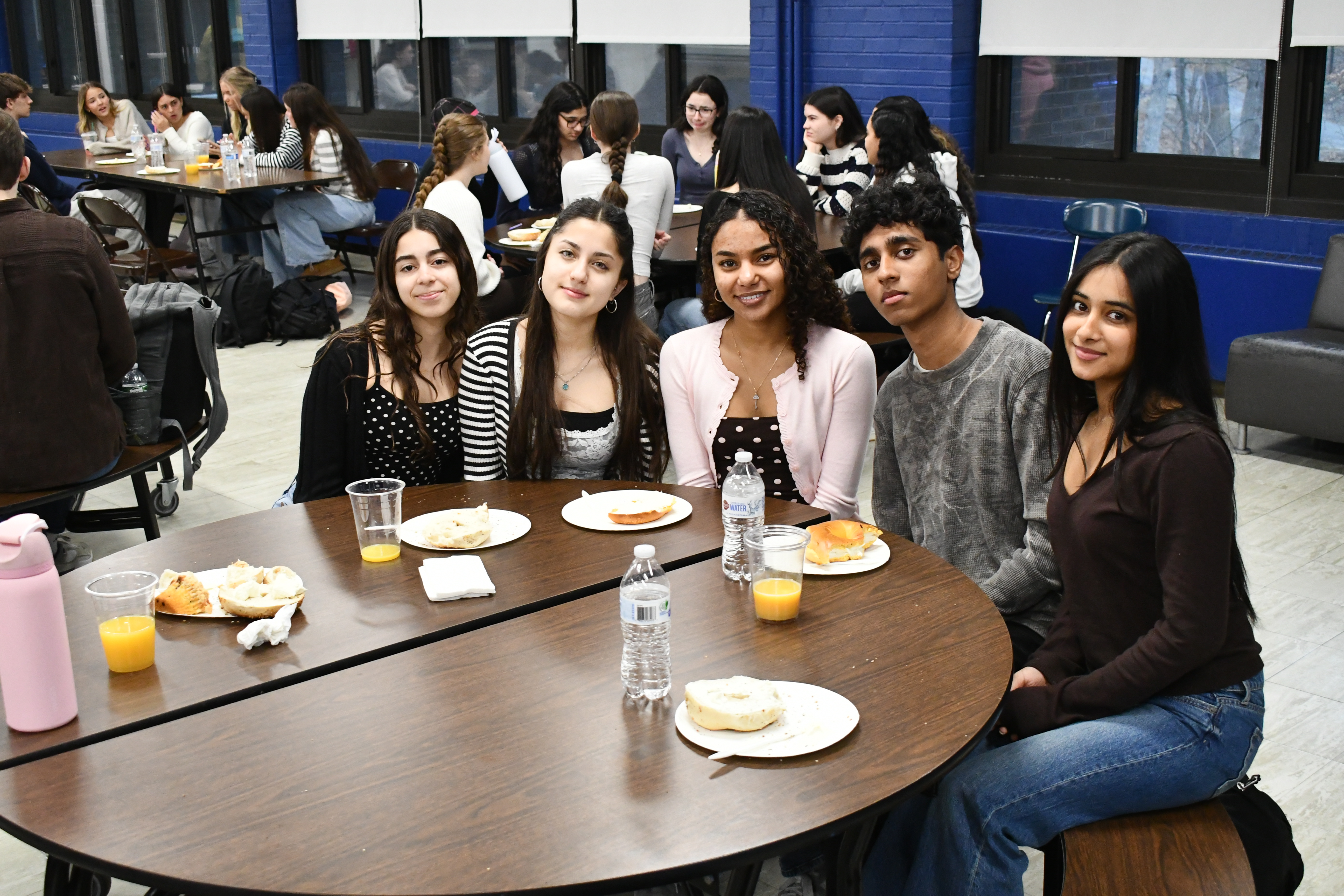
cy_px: 448
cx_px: 672
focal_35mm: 43
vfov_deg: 31.2
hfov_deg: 45.4
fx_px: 1605
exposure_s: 1/160
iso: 4000
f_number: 6.3
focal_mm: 29
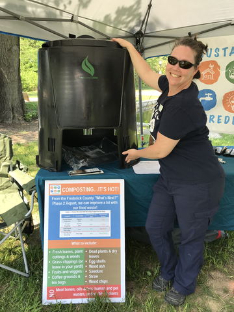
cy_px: 156
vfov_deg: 63.4
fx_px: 252
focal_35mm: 28
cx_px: 117
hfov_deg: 49.7
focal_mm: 3.99
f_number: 1.8
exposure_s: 1/308
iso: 20
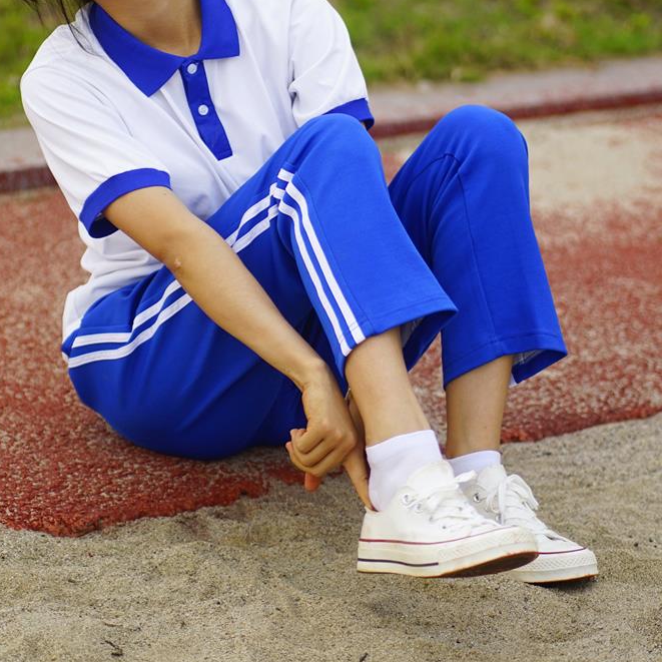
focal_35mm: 161
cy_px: 157
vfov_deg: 10.8
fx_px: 3483
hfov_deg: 10.8
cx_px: 241
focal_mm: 85
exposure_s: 1/800
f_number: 1.8
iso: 100
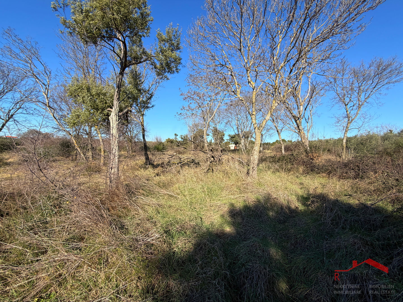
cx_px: 202
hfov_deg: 102.1
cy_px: 151
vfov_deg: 85.7
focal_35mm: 14
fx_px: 163
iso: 32
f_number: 2.2
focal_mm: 2.22
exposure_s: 1/770
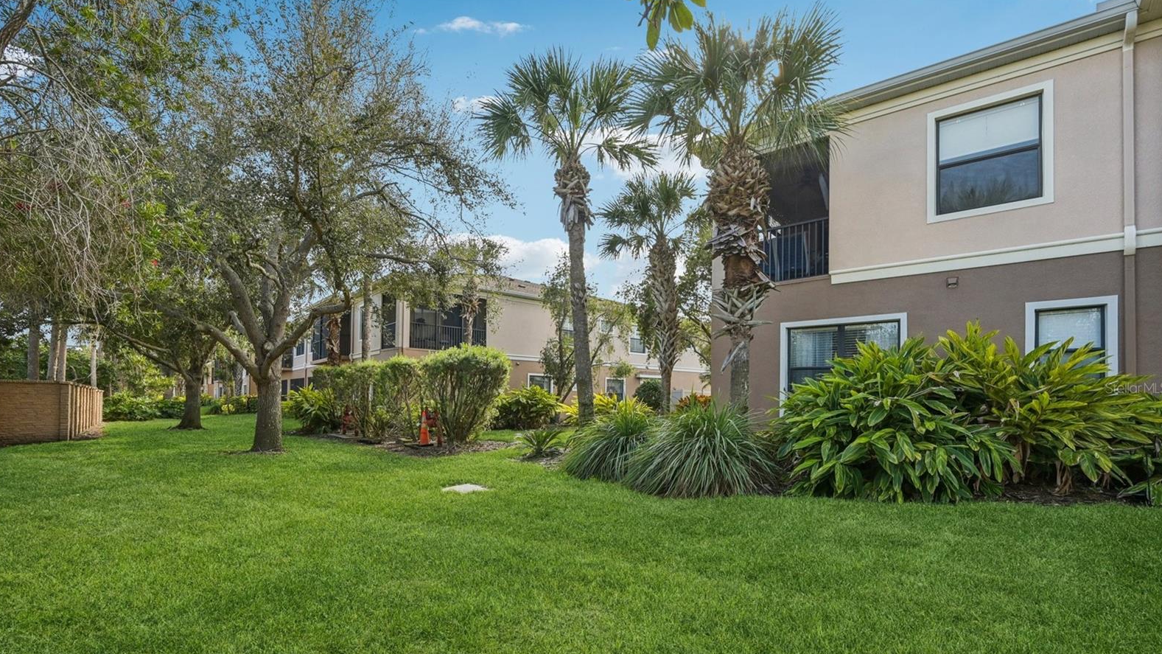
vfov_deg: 61.9
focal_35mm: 18
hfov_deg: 94.2
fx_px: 540
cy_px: 388
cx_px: 581
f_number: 8
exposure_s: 1/400
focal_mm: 16.5
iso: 400
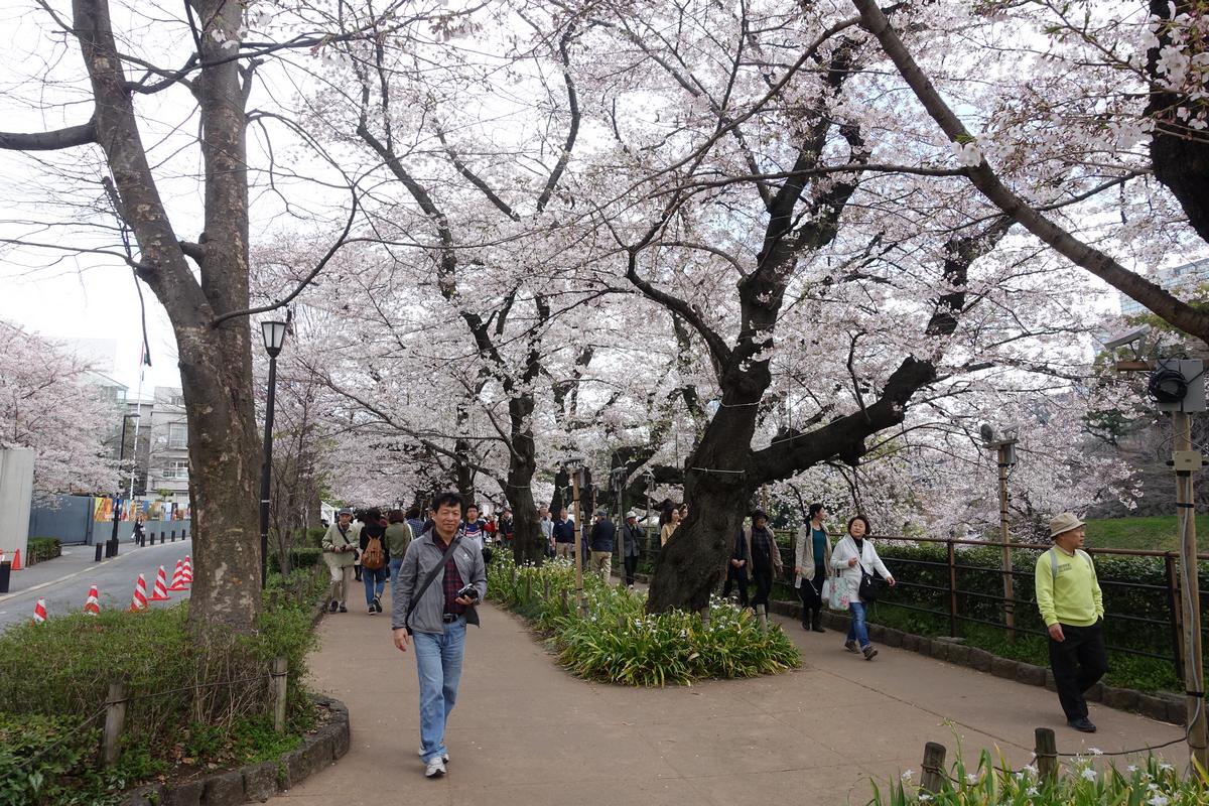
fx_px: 806
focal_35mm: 24
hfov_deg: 73.7
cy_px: 403
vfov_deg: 53.1
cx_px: 604
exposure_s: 1/250
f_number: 5.6
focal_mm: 8.8
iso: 200
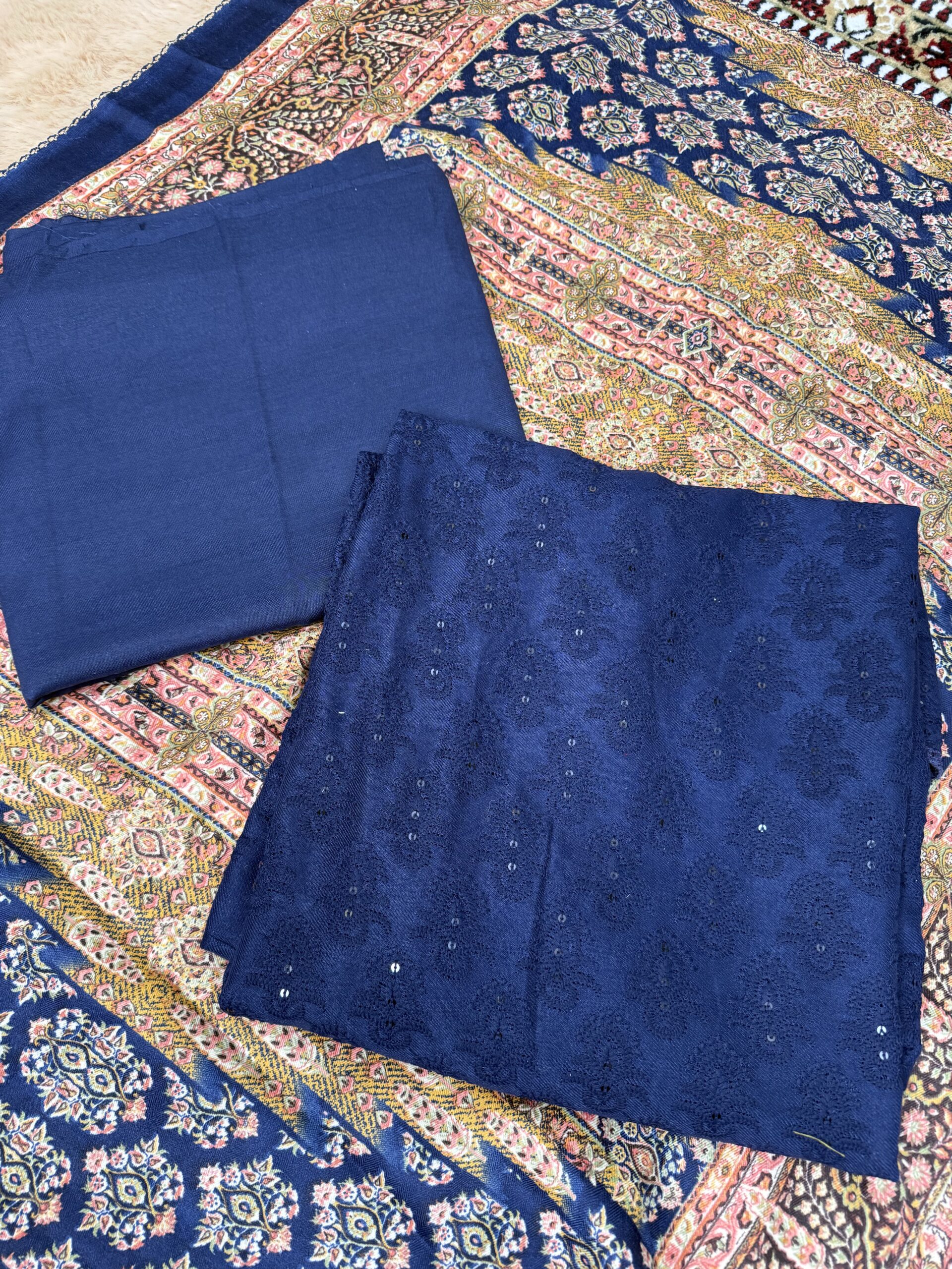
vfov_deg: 71.6
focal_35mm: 24
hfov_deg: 56.8
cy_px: 634
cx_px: 476
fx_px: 880
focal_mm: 6.76
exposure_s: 1/91
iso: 200
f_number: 1.78
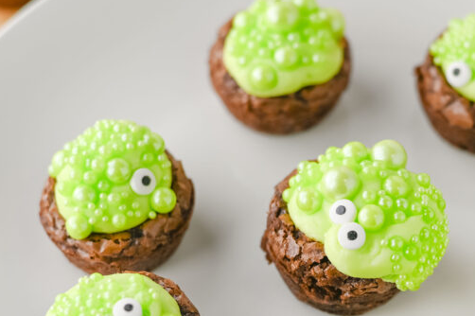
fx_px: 1345
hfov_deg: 19.9
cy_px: 309
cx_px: 329
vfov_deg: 13.2
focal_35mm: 102
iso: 140
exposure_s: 1/160
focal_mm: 50
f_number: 3.5
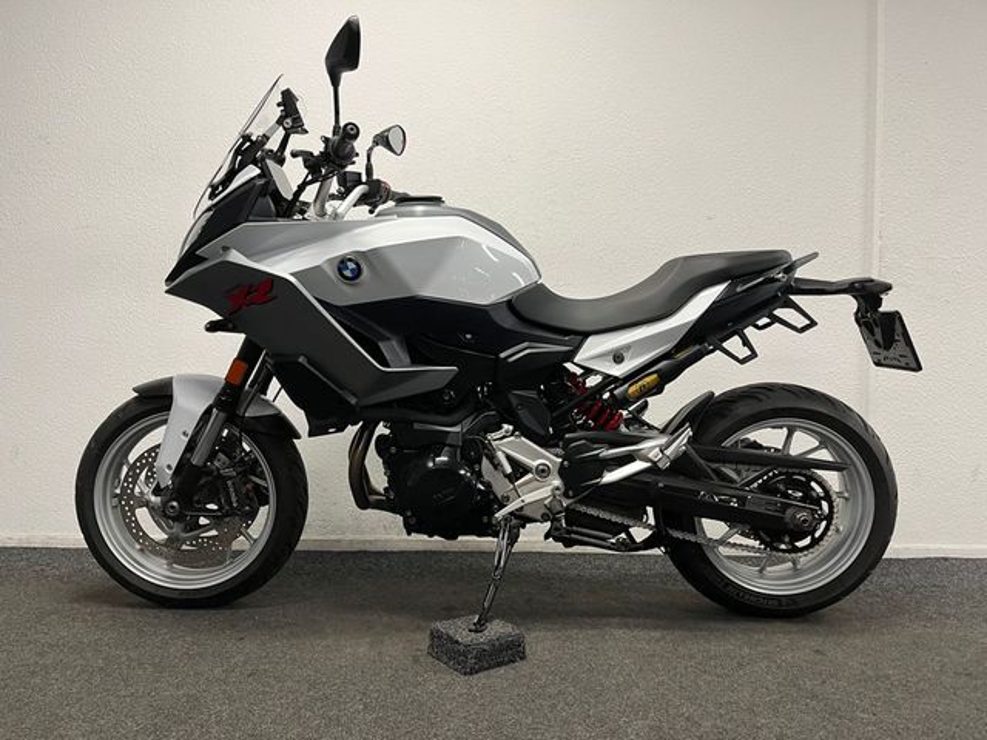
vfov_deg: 53.1
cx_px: 494
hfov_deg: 67.3
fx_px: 741
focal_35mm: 26
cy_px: 370
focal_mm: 5.1
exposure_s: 1/50
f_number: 1.6
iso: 64
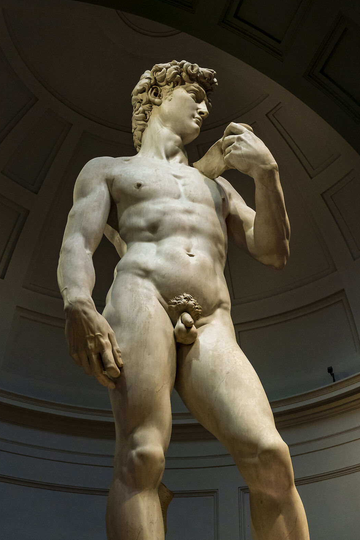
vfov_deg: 41.3
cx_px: 198
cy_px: 364
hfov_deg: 28.6
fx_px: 705
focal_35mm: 47
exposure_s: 1/60
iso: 1250
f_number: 7.1
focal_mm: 31
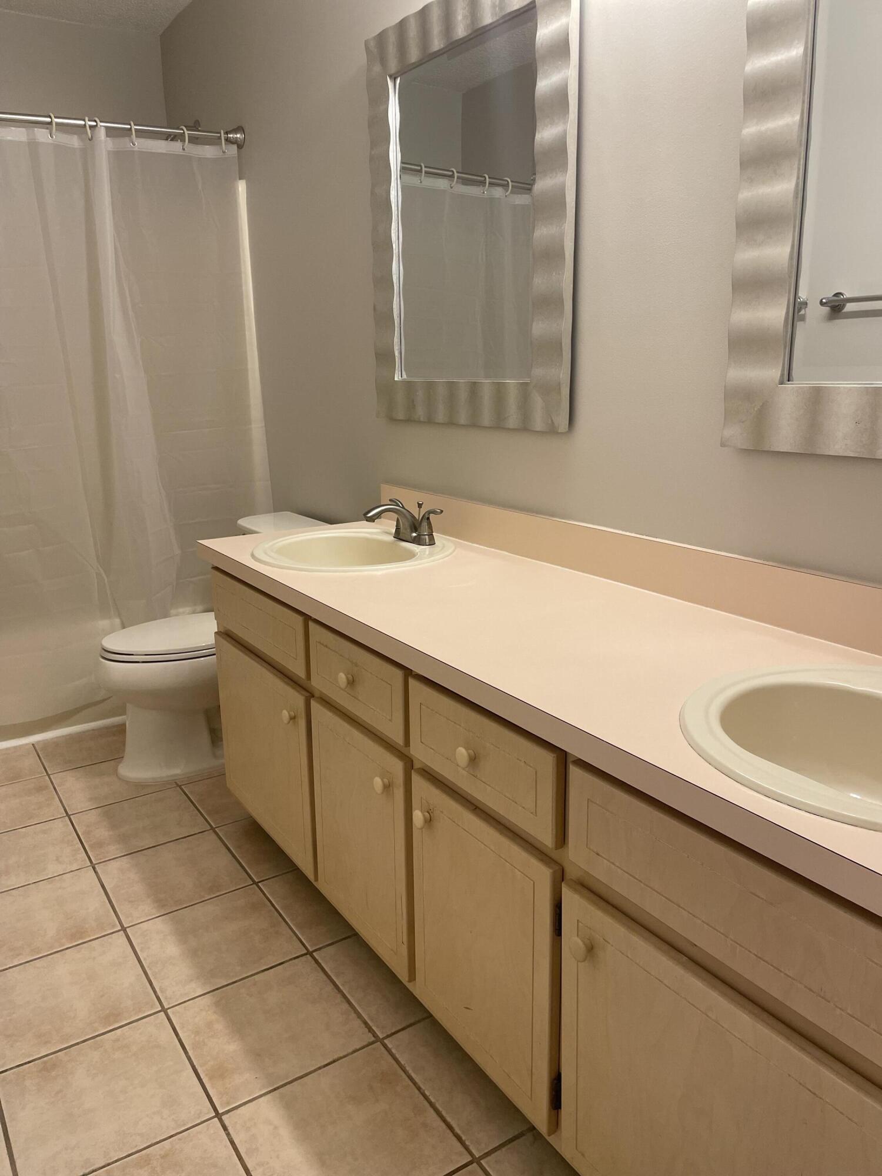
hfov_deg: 53.1
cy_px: 588
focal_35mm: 26
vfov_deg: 67.3
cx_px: 441
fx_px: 883
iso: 100
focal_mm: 4.2
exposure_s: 1/120
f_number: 1.6
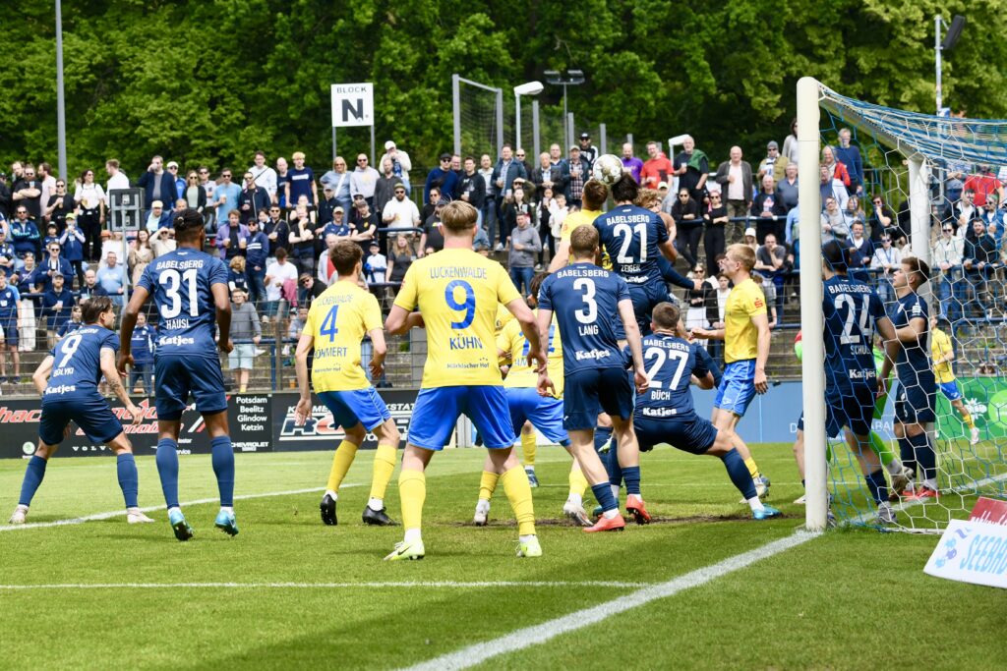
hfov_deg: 17.1
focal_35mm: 120
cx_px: 504
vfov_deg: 11.4
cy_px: 336
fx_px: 3357
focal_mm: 120
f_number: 8
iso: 1250
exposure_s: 1/1600
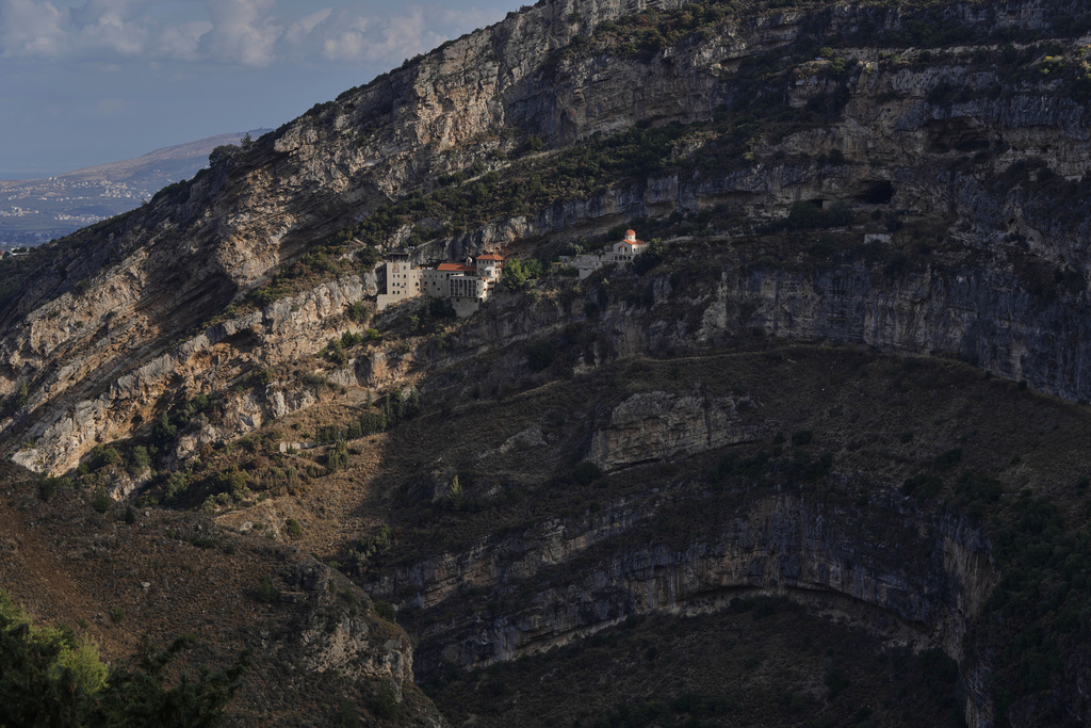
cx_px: 546
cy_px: 364
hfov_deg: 28.8
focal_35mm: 70
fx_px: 2122
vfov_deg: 19.5
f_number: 5
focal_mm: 70
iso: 50
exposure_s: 1/400
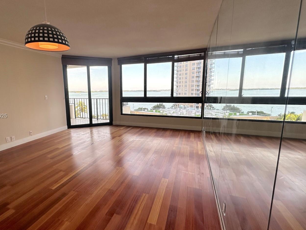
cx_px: 125
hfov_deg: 86.8
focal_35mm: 18
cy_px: 116
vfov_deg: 71.6
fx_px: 159
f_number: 2.2
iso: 40
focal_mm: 2.22
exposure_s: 1/176
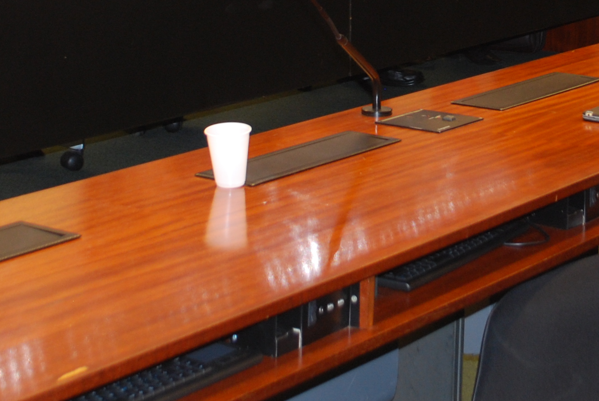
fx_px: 1749
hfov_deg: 19.4
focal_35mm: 105
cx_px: 375
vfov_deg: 12.6
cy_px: -135
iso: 320
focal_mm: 24
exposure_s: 1/60
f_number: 4.2
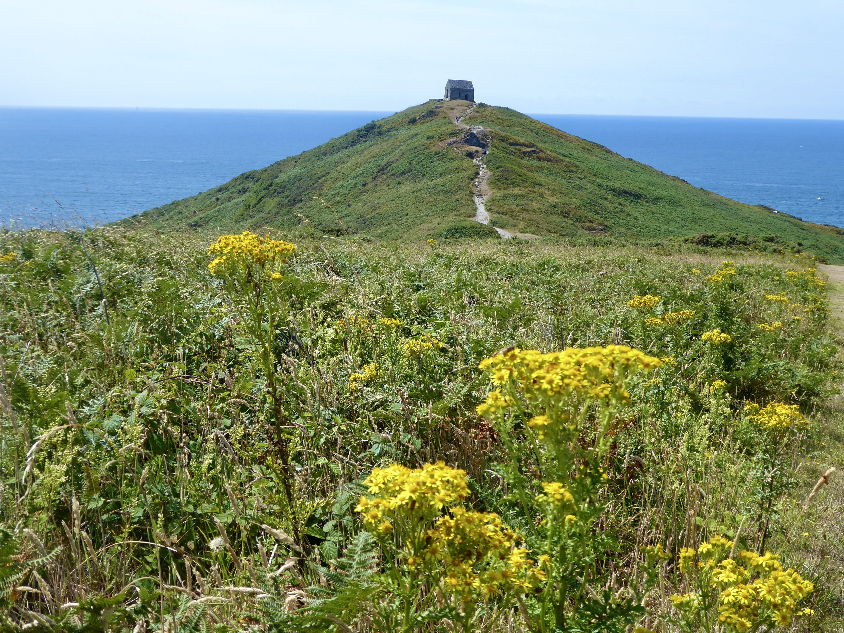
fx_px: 1292
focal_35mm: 53
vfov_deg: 27.5
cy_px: 316
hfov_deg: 36.2
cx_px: 422
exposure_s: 1/400
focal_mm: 9
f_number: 4.1
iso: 80
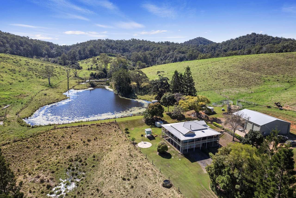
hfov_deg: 78.6
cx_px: 148
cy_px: 99
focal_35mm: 22
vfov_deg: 57.2
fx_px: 181
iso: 140
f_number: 2.8
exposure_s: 1/1500
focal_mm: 8.38
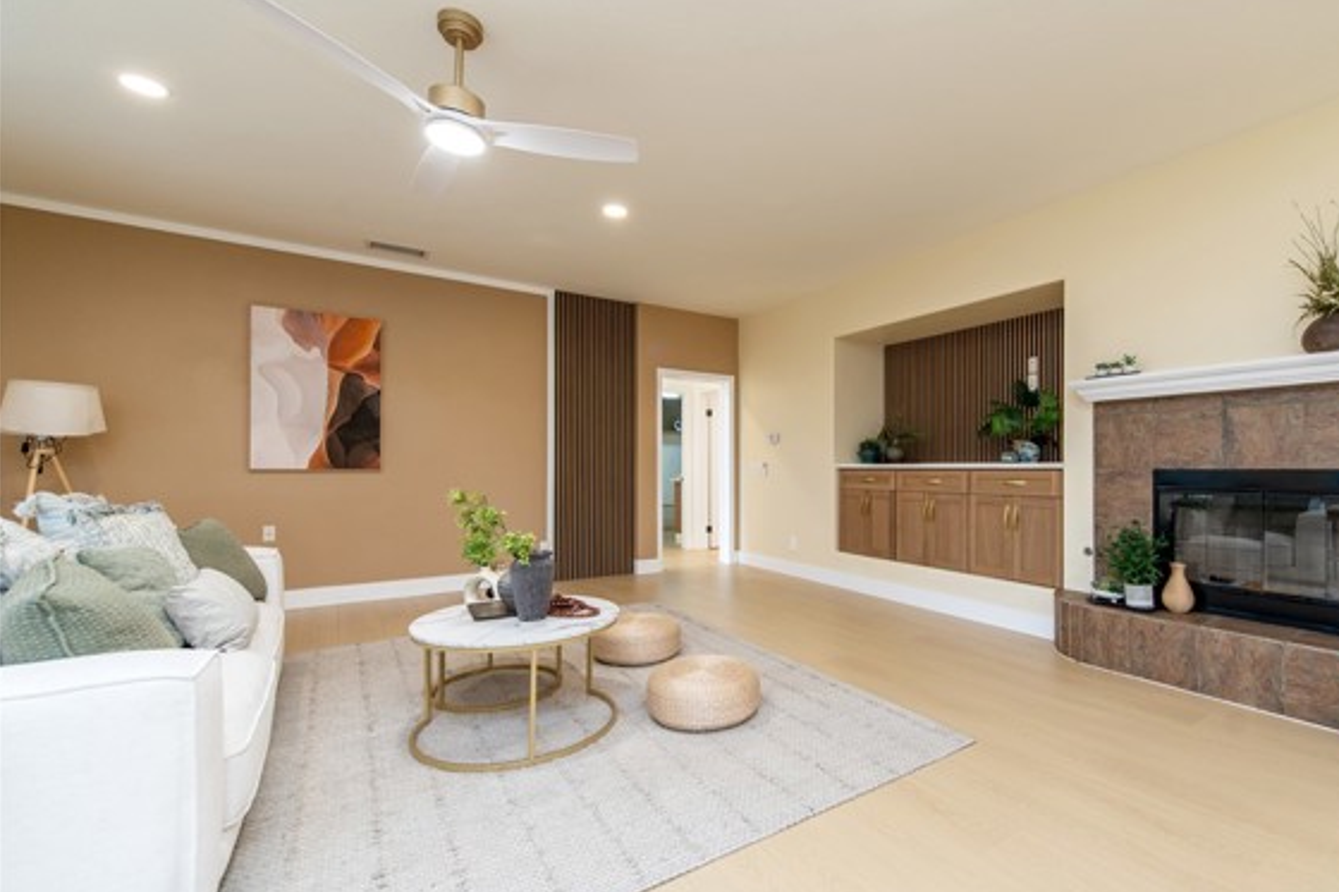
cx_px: 763
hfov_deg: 96.1
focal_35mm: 16
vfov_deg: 73.7
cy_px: 464
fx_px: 595
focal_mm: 14
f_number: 4
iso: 560
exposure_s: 1/60
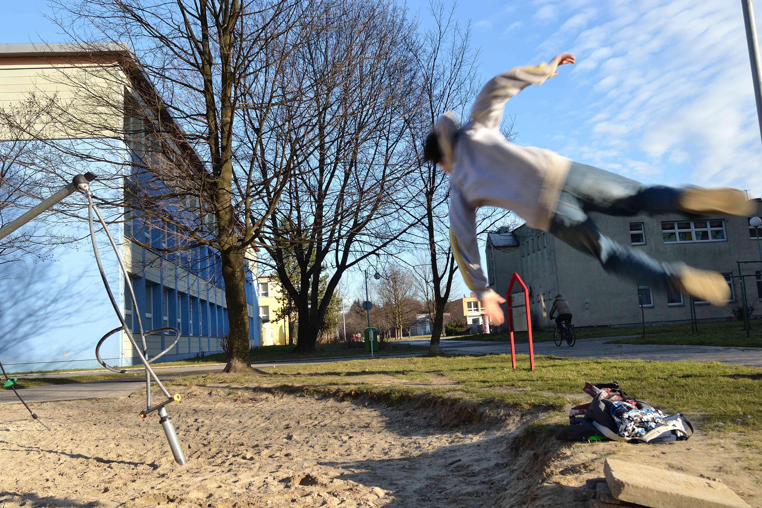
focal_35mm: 30
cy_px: 254
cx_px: 381
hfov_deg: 61.9
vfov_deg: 43.6
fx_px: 635
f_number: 6.3
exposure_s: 1/100
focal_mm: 20
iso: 200
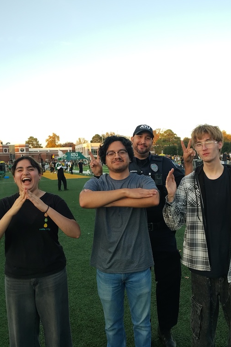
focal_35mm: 34
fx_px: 327
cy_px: 182
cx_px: 124
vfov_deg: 55.8
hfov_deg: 38.8
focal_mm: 5.56
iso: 100
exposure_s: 1/124
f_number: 1.8
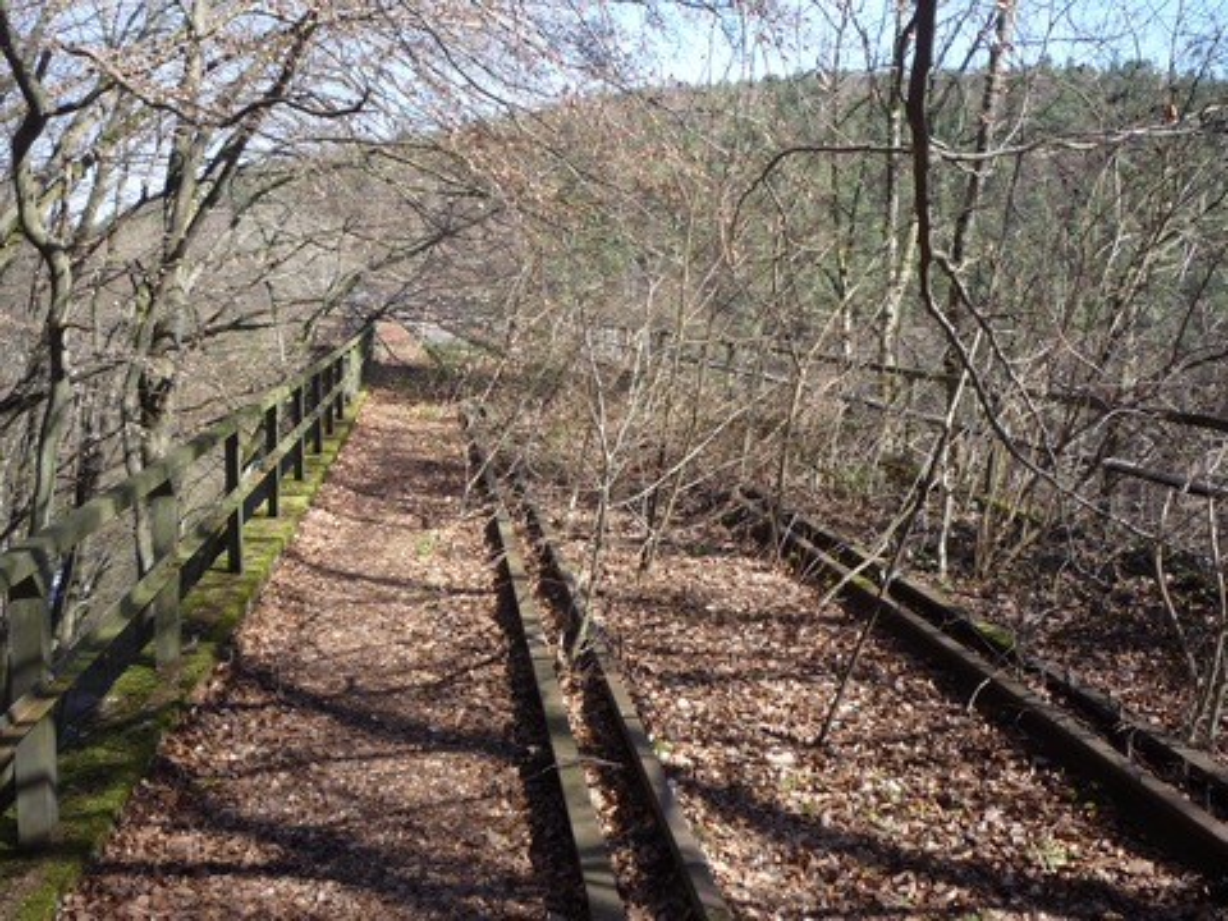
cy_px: 460
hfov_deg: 56.8
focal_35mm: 32
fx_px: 1135
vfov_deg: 44.2
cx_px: 614
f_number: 4
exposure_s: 1/200
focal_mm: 5.2
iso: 100
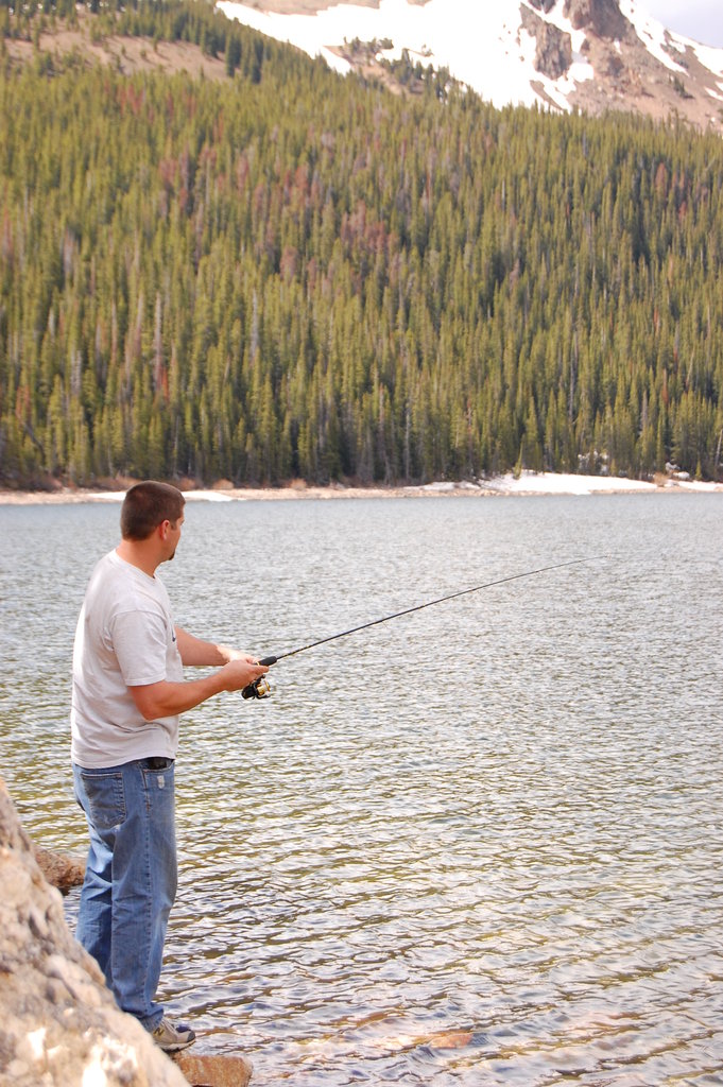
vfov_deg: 26.0
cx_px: 362
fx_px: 2354
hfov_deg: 17.5
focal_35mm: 78
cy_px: 544
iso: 400
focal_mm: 52
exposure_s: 1/500
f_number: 9
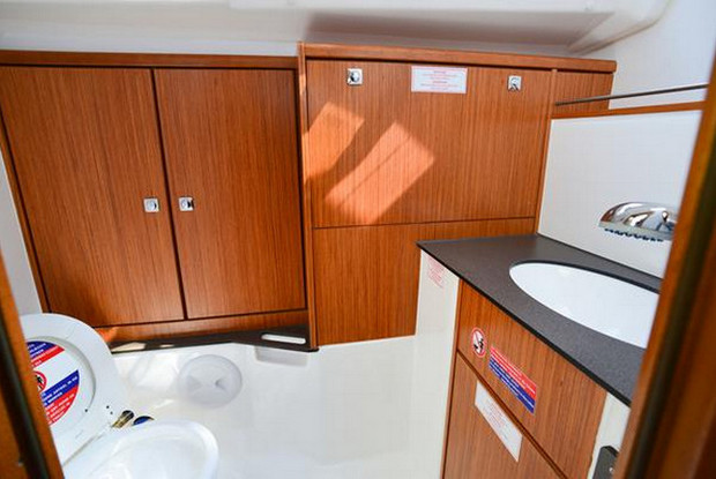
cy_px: 240
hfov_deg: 93.2
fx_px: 339
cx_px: 358
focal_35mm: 17
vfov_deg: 70.6
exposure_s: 1/100
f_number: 5
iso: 800
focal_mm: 17
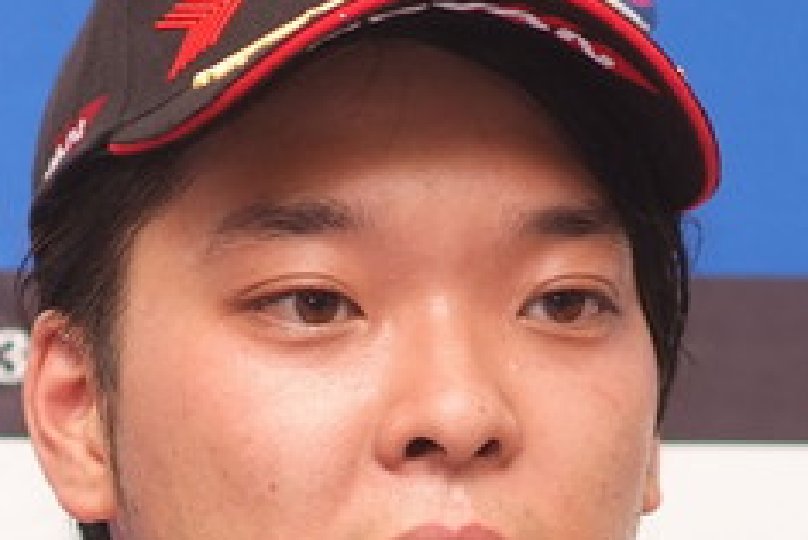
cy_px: 530
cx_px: 334
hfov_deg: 2.5
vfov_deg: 1.7
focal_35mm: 828
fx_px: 18595
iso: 400
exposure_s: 1/250
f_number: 2.8
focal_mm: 180
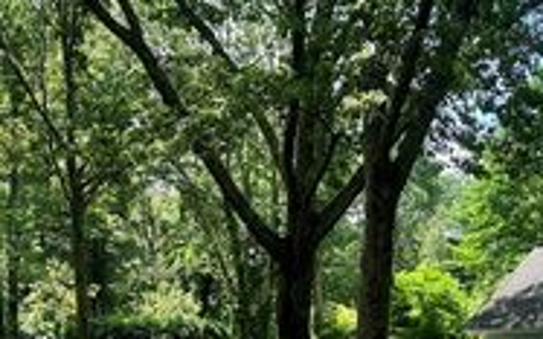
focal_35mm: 68
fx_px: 1007
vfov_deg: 18.2
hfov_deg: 30.0
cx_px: 351
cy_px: 404
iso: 80
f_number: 1.78
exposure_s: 1/850
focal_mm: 6.86
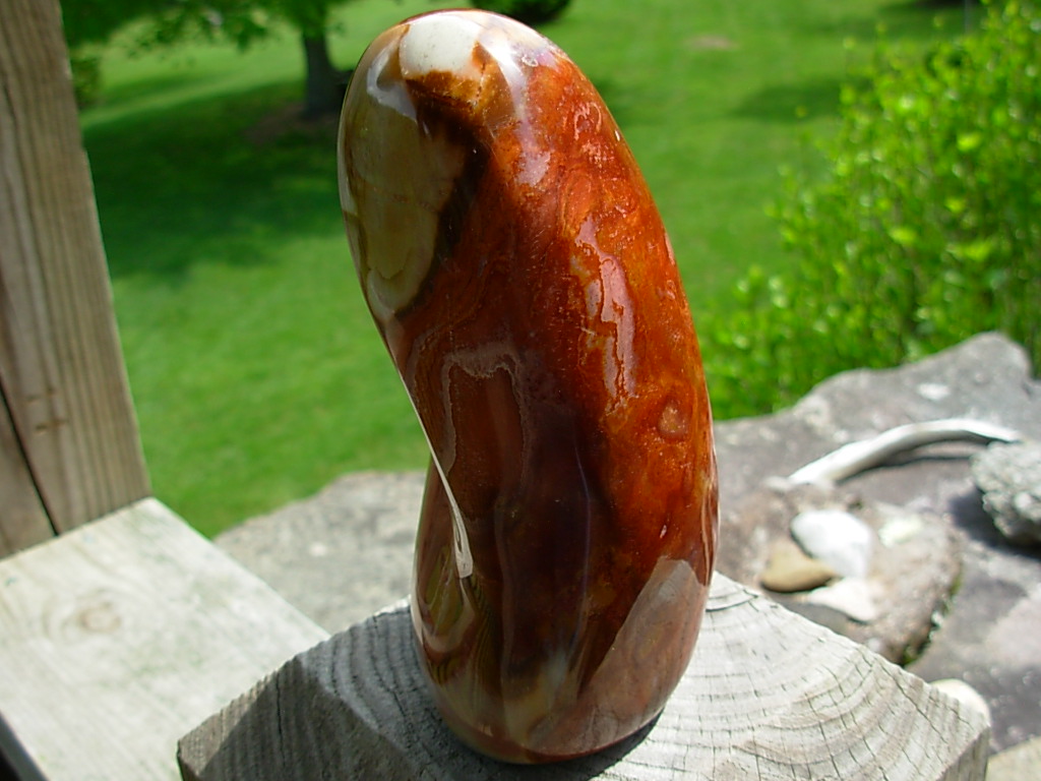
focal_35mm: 38
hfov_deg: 49.0
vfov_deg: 37.7
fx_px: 1143
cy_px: 390
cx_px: 520
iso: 50
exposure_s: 1/512
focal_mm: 6.3
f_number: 2.9
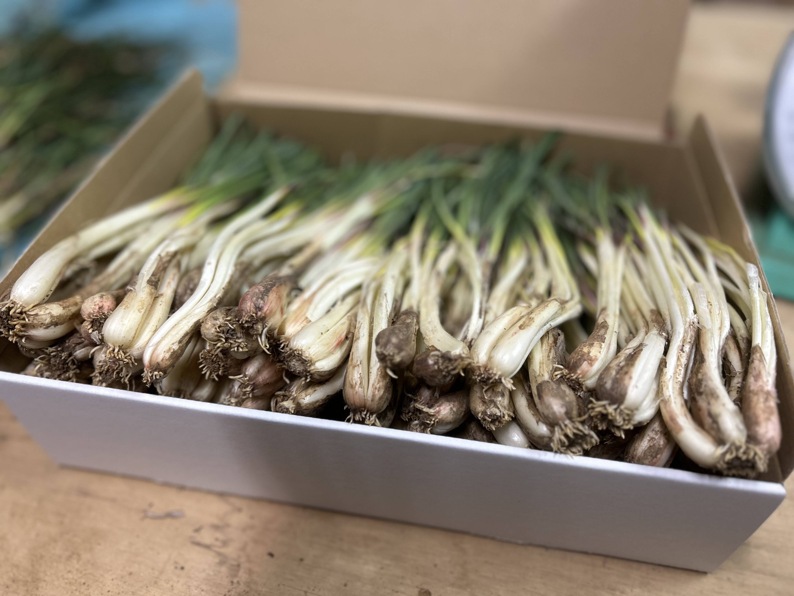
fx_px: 596
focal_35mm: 26
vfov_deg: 53.1
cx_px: 397
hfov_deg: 67.3
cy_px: 298
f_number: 1.5
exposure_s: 1/60
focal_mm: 5.7
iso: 160
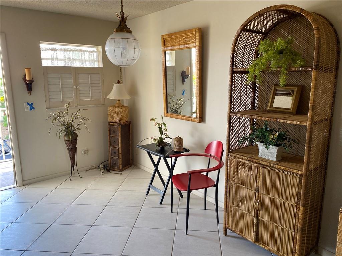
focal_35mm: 26
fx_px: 257
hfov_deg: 67.3
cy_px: 128
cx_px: 171
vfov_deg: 53.1
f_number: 1.8
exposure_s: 1/121
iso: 100
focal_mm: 4.25
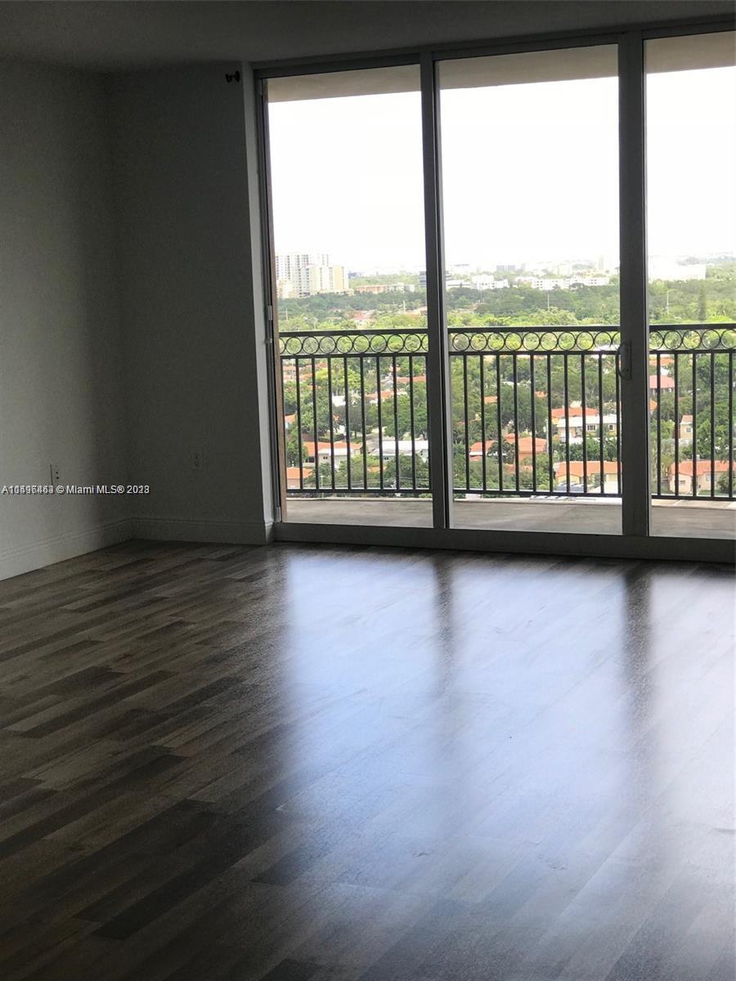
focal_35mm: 57
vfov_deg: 33.8
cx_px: 368
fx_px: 1616
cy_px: 490
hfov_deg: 25.7
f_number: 2.8
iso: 25
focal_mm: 6.6
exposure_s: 1/120
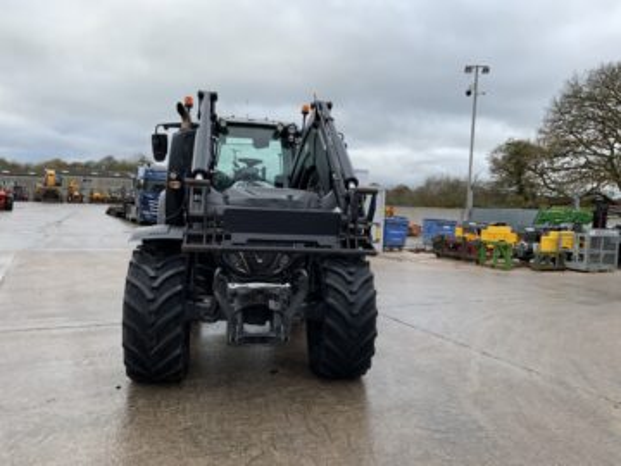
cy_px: 233
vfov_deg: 48.2
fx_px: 520
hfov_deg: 61.7
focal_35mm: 29
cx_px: 310
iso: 16
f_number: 1.8
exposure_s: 1/386
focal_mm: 3
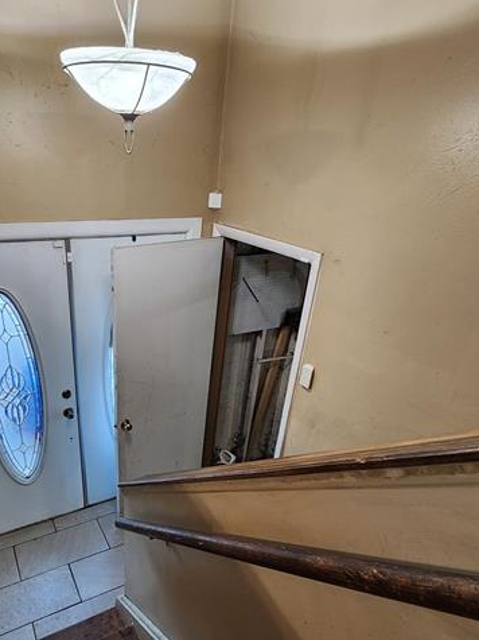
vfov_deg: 78.2
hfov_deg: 62.0
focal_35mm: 21
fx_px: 388
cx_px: 162
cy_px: 380
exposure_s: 1/30
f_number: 2.2
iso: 320
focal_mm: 2.2
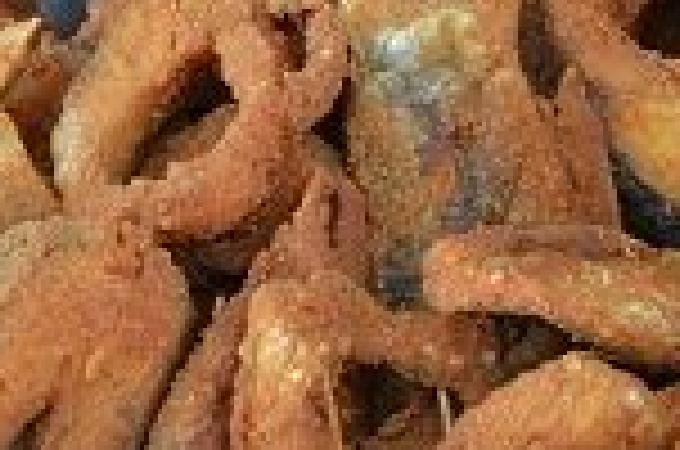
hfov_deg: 5.9
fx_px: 6559
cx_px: 752
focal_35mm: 348
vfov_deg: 3.9
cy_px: -70
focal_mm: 70
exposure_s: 1/40
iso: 800
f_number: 5
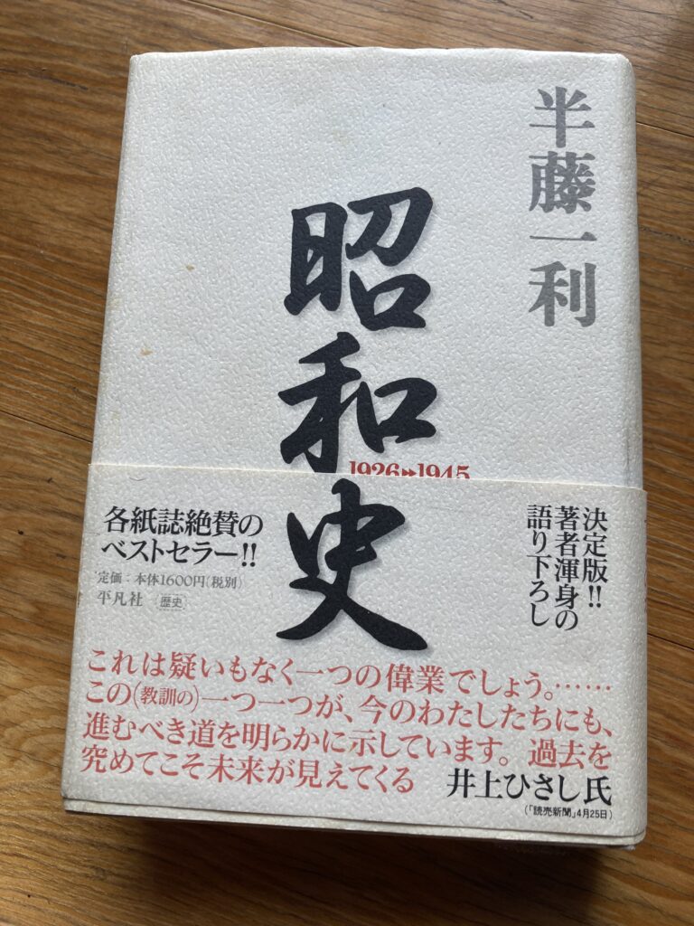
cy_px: 463
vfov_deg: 63.4
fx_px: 748
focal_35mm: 28
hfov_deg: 49.7
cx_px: 347
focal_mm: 3.99
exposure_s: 1/121
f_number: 1.8
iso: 25
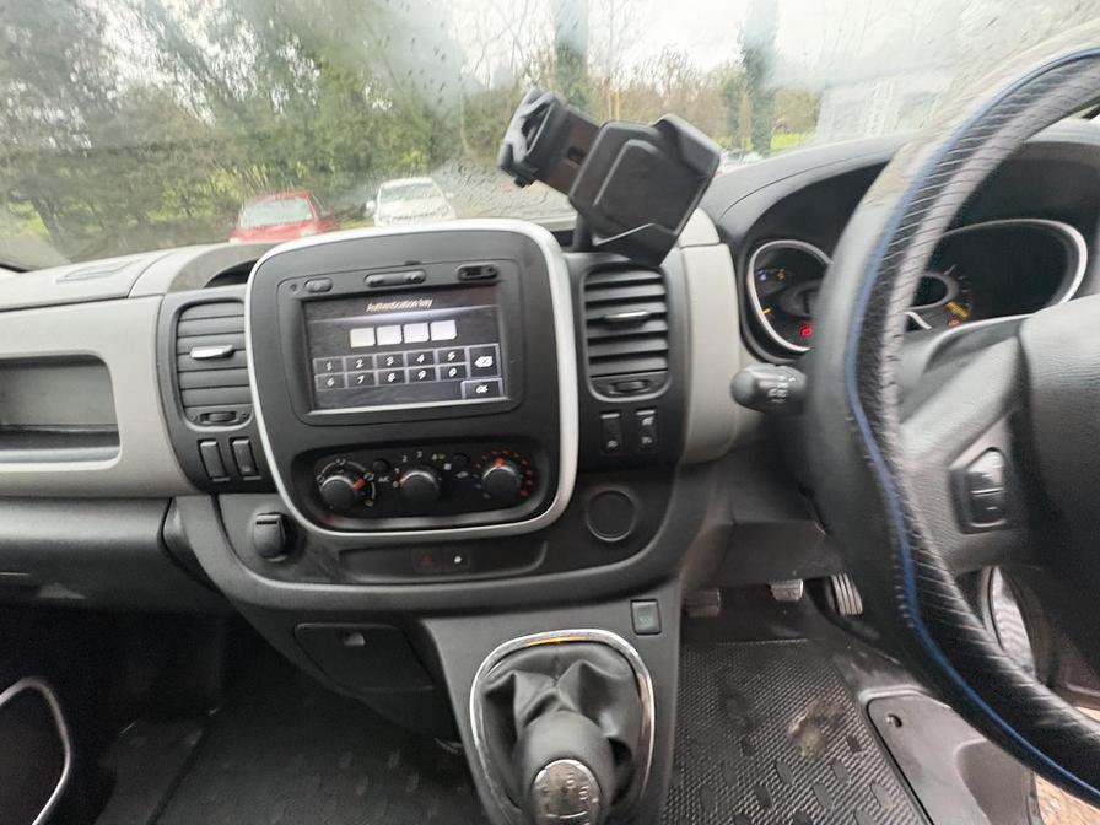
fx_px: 445
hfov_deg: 102.1
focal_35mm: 14
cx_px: 550
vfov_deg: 85.7
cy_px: 412
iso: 500
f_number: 2.2
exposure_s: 1/60
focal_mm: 2.22
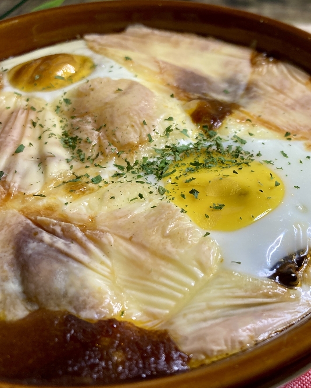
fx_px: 426
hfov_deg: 39.3
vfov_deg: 49.1
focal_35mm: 37
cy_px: 195
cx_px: 224
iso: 100
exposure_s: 1/50
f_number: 1.8
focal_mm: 3.99
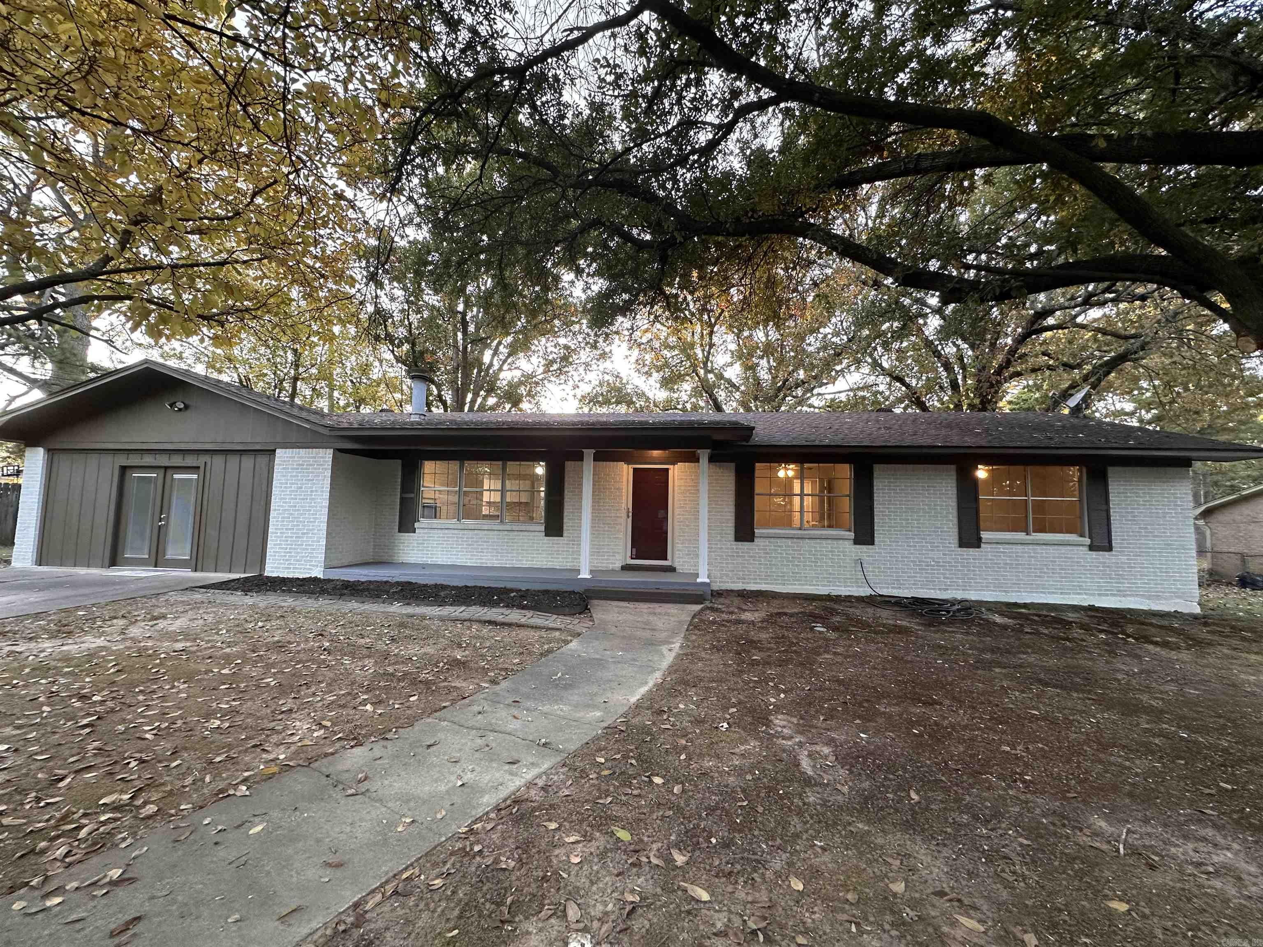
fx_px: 511
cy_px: 474
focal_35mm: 14
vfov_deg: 85.7
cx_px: 632
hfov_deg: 102.1
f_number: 2.2
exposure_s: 1/120
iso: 200
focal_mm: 2.22
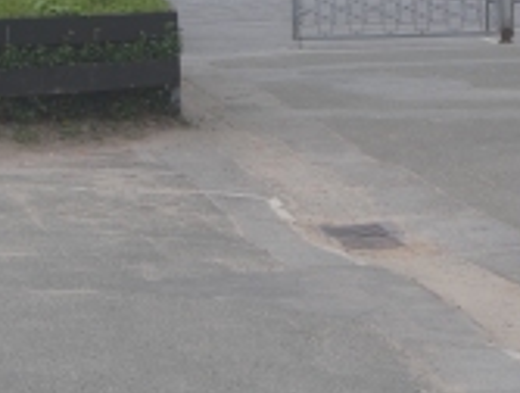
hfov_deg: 8.7
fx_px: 3417
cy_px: 200
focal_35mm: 227
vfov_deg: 6.6
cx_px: 224
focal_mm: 17.1
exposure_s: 1/200
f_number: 4.8
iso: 80
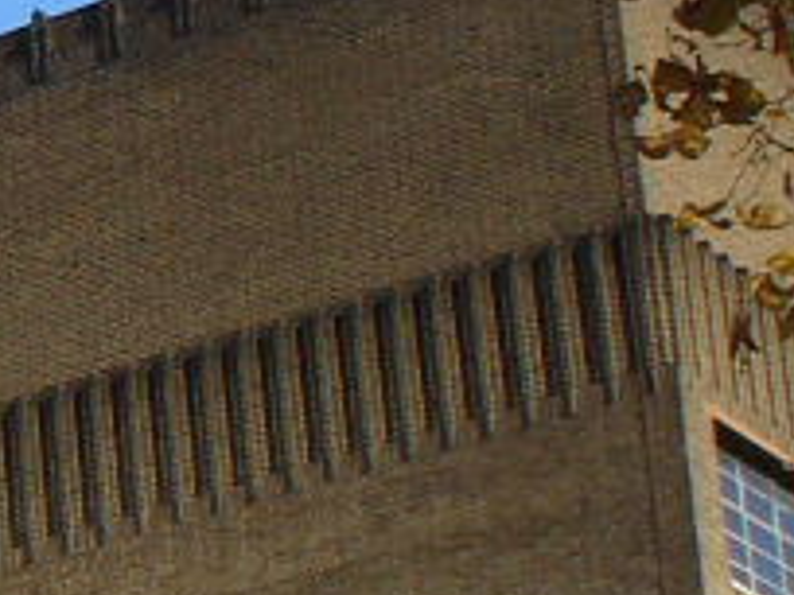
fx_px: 5321
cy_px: 152
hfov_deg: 7.9
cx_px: -1133
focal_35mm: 232
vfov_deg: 6.4
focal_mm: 6.1
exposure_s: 1/200
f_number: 5.6
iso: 80
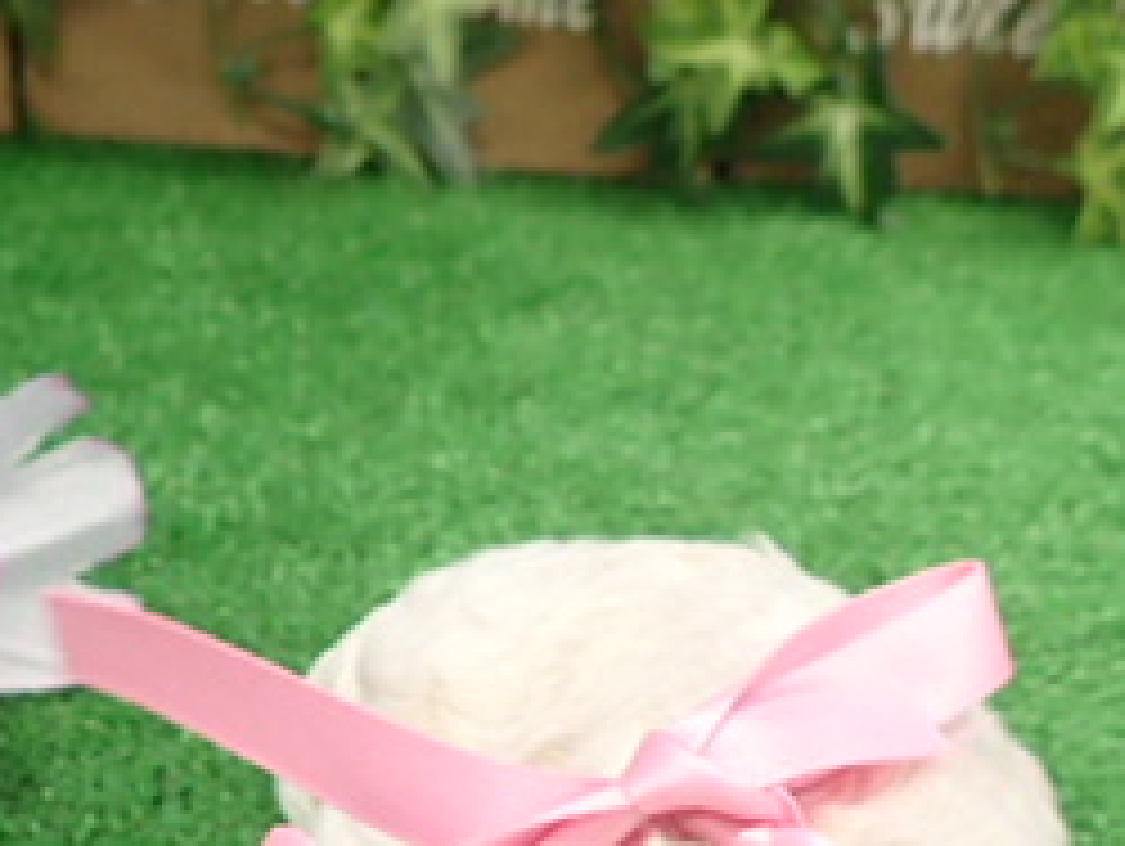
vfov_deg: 21.2
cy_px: 1044
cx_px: 495
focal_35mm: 64
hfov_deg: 30.2
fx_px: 2082
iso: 400
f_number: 2
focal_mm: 4.5
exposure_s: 1/60
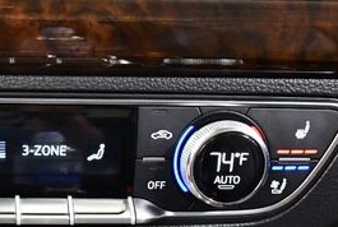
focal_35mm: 87
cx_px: -24
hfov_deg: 22.2
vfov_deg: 15.7
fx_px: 819
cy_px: 166
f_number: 3.5
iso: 6400
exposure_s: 1/60
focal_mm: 18
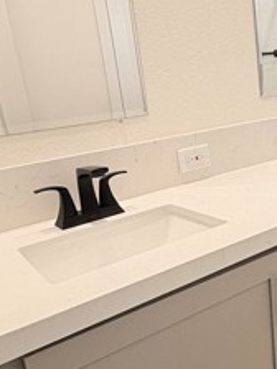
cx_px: 226
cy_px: 209
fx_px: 427
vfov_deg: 46.7
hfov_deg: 34.7
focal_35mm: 40
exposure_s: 1/120
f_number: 2.2
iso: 125
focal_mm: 2.22
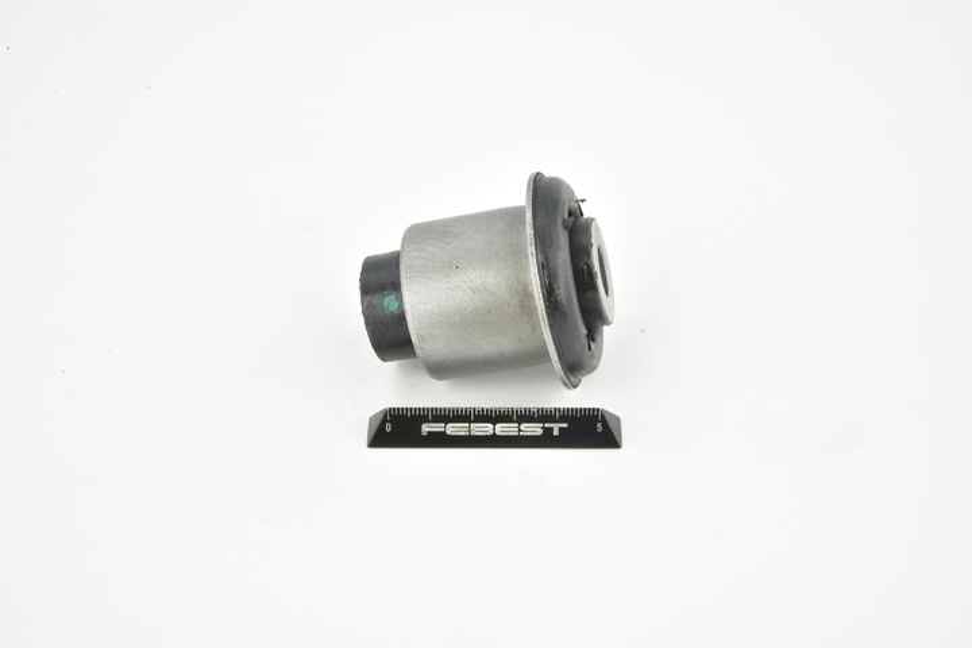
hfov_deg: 33.4
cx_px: 486
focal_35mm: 60
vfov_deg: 22.6
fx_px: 1620
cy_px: 324
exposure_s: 1/2
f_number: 29
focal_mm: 60
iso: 64
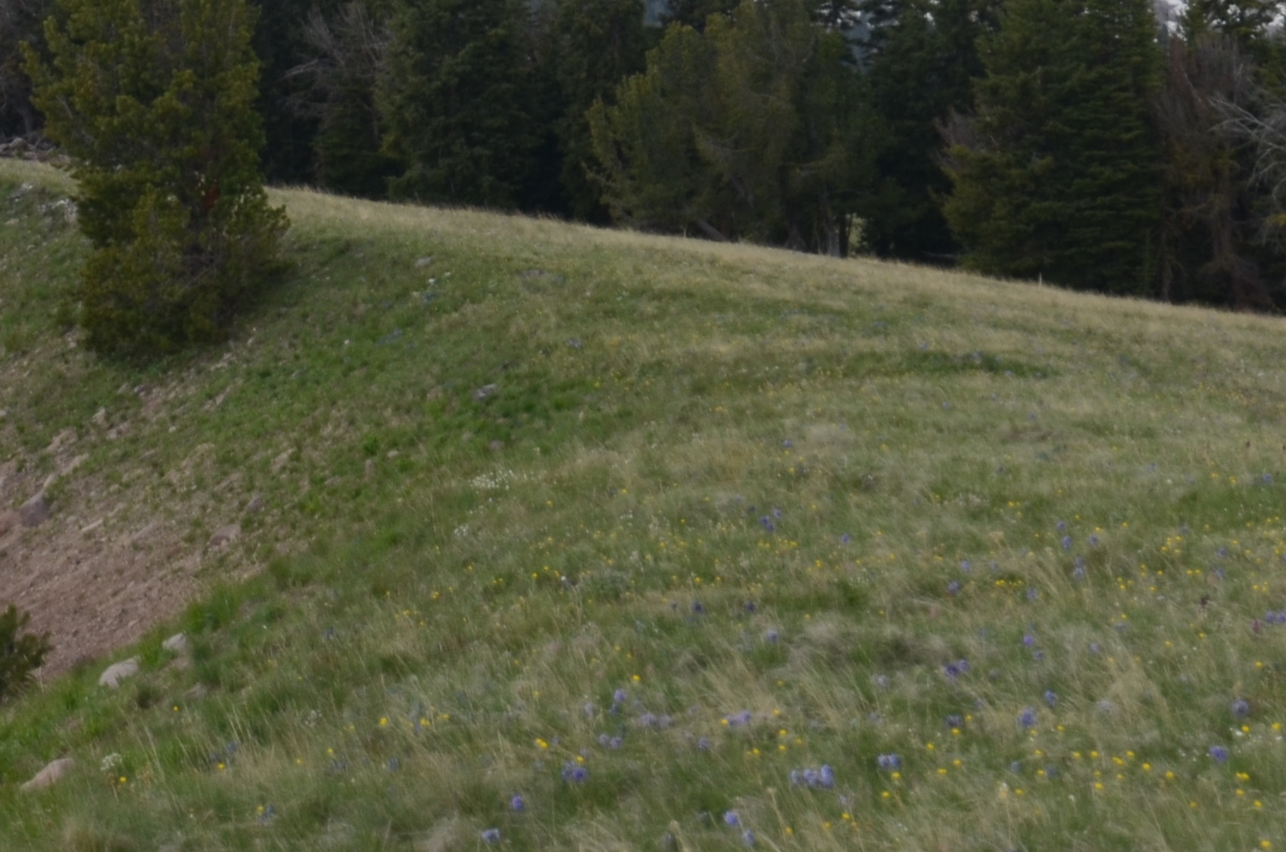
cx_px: 439
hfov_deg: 11.0
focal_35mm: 187
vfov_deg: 7.3
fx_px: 6667
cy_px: 182
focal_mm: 38
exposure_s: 1/160
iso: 200
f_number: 4.5
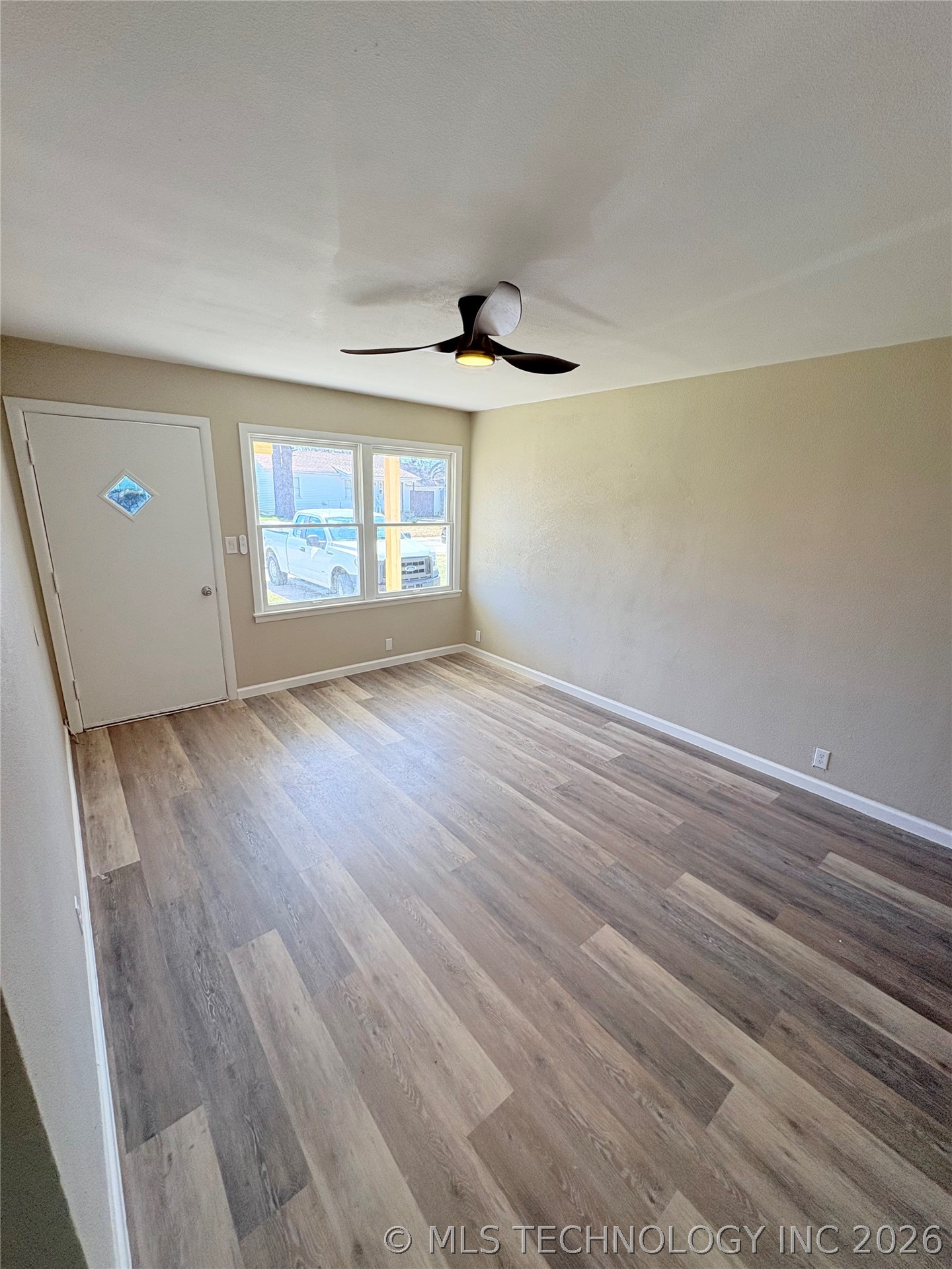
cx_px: 476
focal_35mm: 14
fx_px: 513
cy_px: 634
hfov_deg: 85.7
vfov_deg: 102.1
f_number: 2.2
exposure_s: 1/205
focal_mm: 2.22
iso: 64
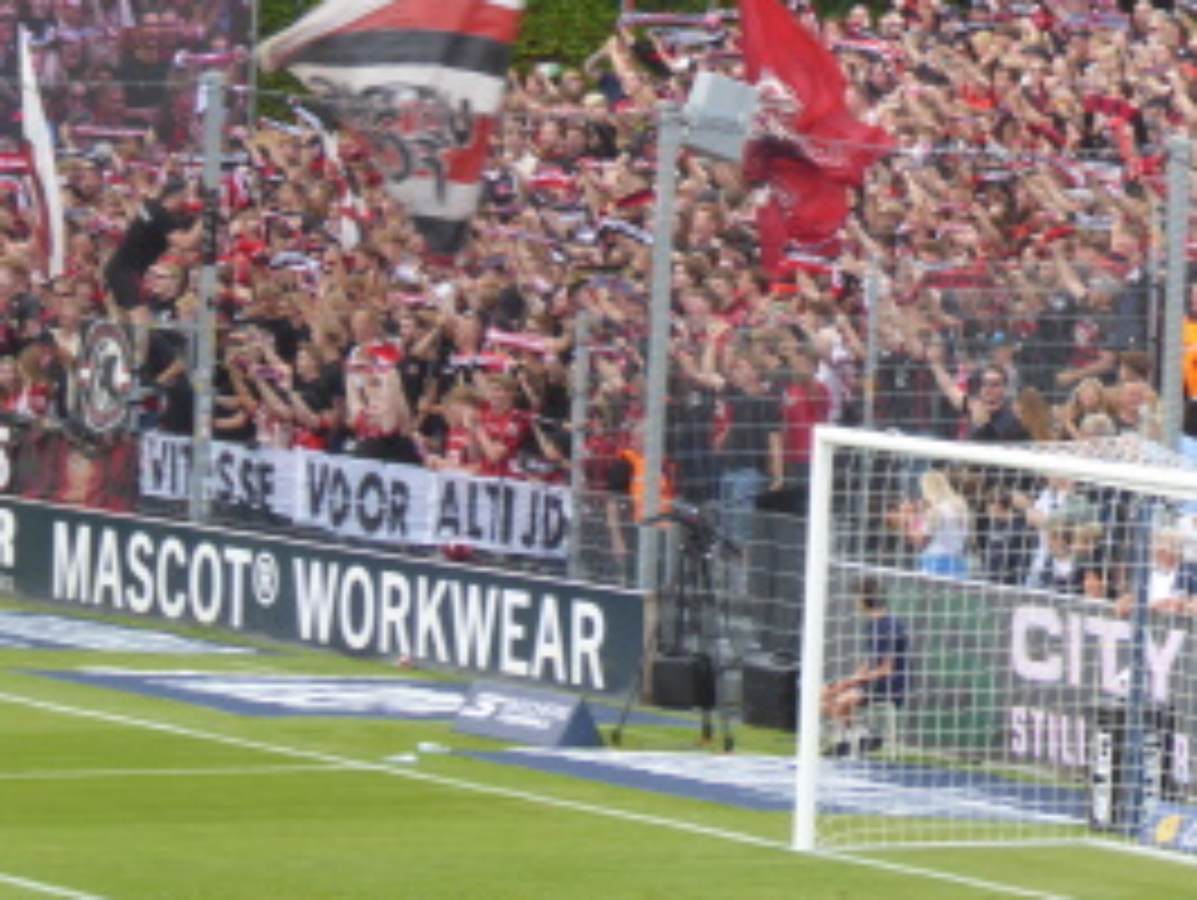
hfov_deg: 7.3
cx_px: 990
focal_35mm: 271
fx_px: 9379
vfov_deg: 5.5
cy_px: 243
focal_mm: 28.7
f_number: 5.5
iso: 80
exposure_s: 1/100
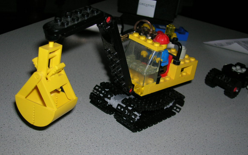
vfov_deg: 26.3
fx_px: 331
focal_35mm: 49
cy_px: 90
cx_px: 124
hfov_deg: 41.1
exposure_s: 1/60.1
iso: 50
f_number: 3.2
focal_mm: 7.7
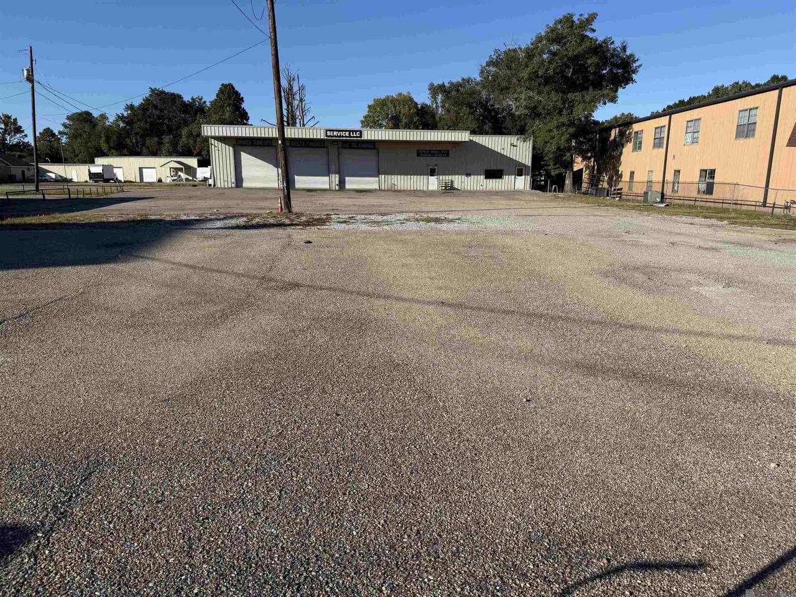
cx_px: 398
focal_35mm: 24
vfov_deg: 56.8
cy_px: 298
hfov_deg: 71.6
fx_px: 552
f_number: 1.78
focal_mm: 6.76
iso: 80
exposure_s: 1/5319
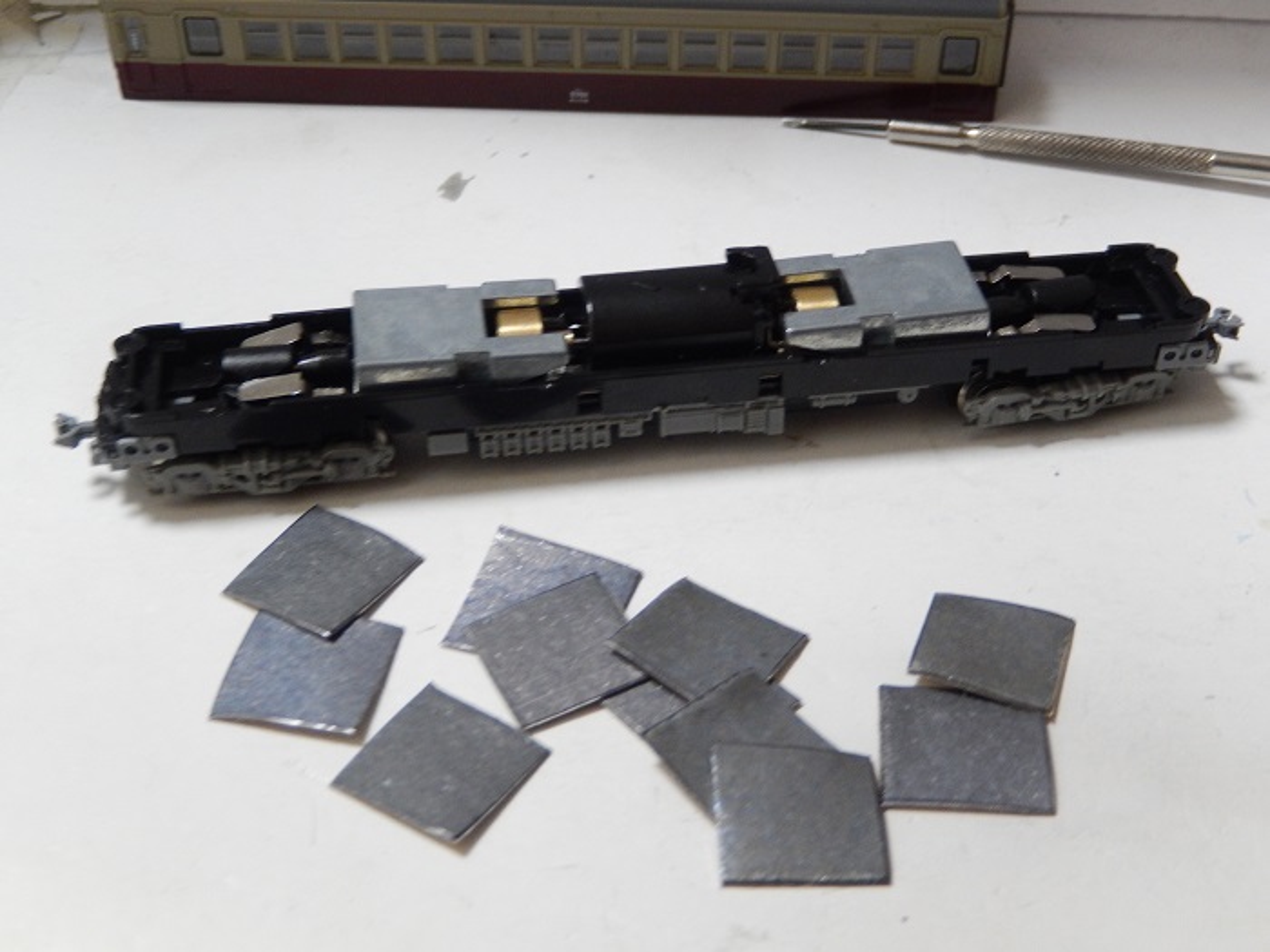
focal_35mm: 51
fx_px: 1871
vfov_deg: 28.6
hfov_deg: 37.5
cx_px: 635
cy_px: 476
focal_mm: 9.2
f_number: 4.5
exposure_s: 1/8
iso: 450
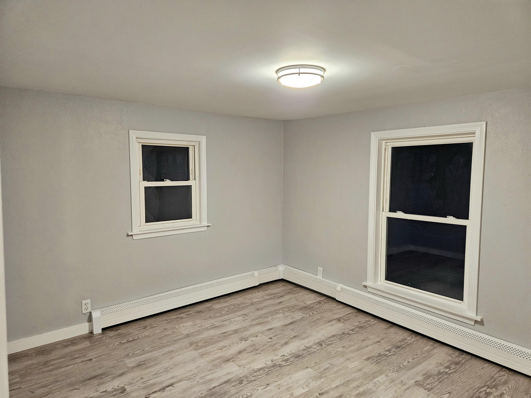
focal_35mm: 23
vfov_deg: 58.9
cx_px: 266
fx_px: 353
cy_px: 199
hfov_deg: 73.9
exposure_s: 1/120
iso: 400
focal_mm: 5.4
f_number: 1.8
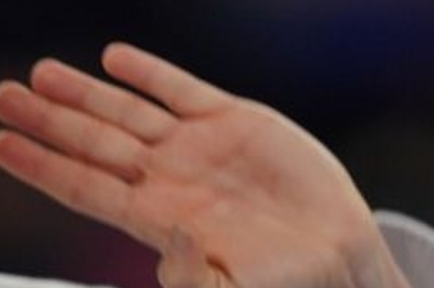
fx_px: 33905
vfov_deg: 0.5
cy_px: 549
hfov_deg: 0.7
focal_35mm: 2816
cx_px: -229
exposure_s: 1/320
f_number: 2.8
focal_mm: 400
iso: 500
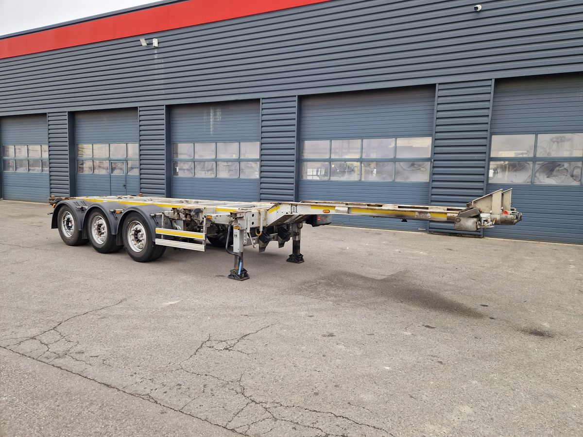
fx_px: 387
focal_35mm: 23
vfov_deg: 58.9
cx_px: 292
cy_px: 218
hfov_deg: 73.9
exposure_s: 1/180
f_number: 1.8
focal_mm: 5.4
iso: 64
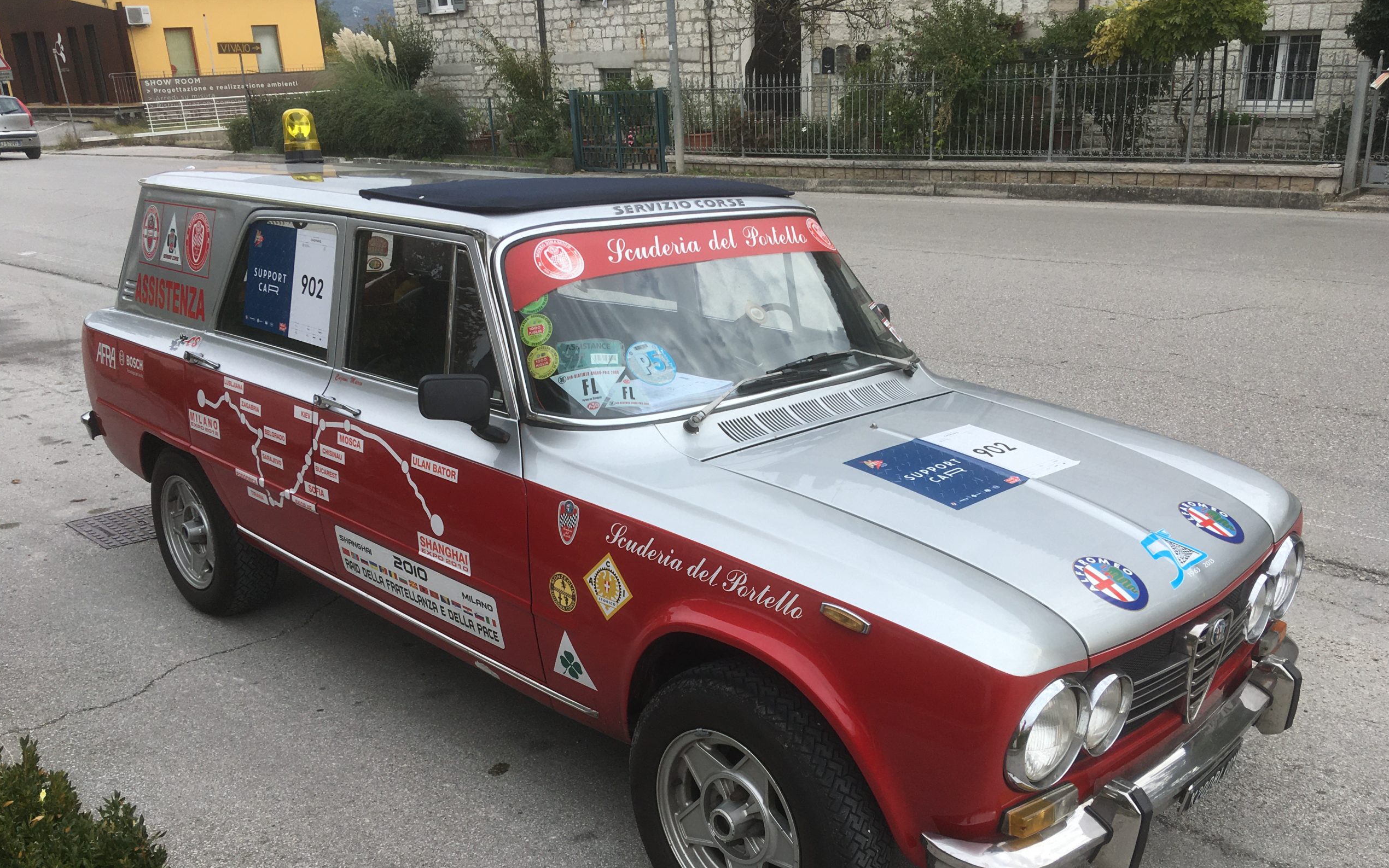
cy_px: 519
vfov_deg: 40.4
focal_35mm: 31
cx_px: 695
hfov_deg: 61.2
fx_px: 1174
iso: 25
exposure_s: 1/746
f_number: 2.2
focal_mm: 4.15
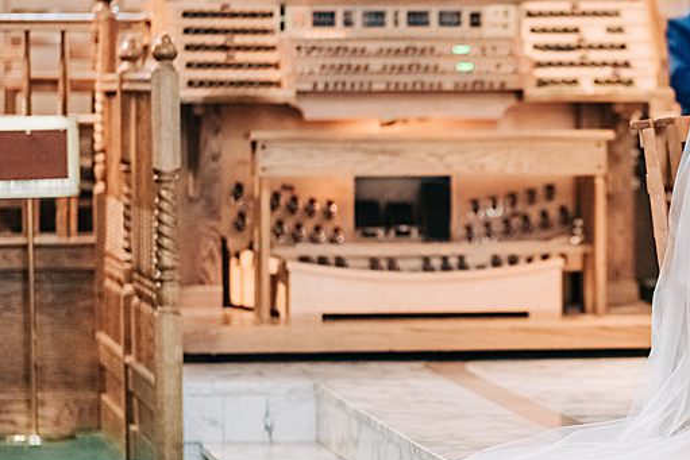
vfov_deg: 7.1
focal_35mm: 193
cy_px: 229
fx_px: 3700
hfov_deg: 10.6
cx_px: 624
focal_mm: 105
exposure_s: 1/320
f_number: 1.4
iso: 1000
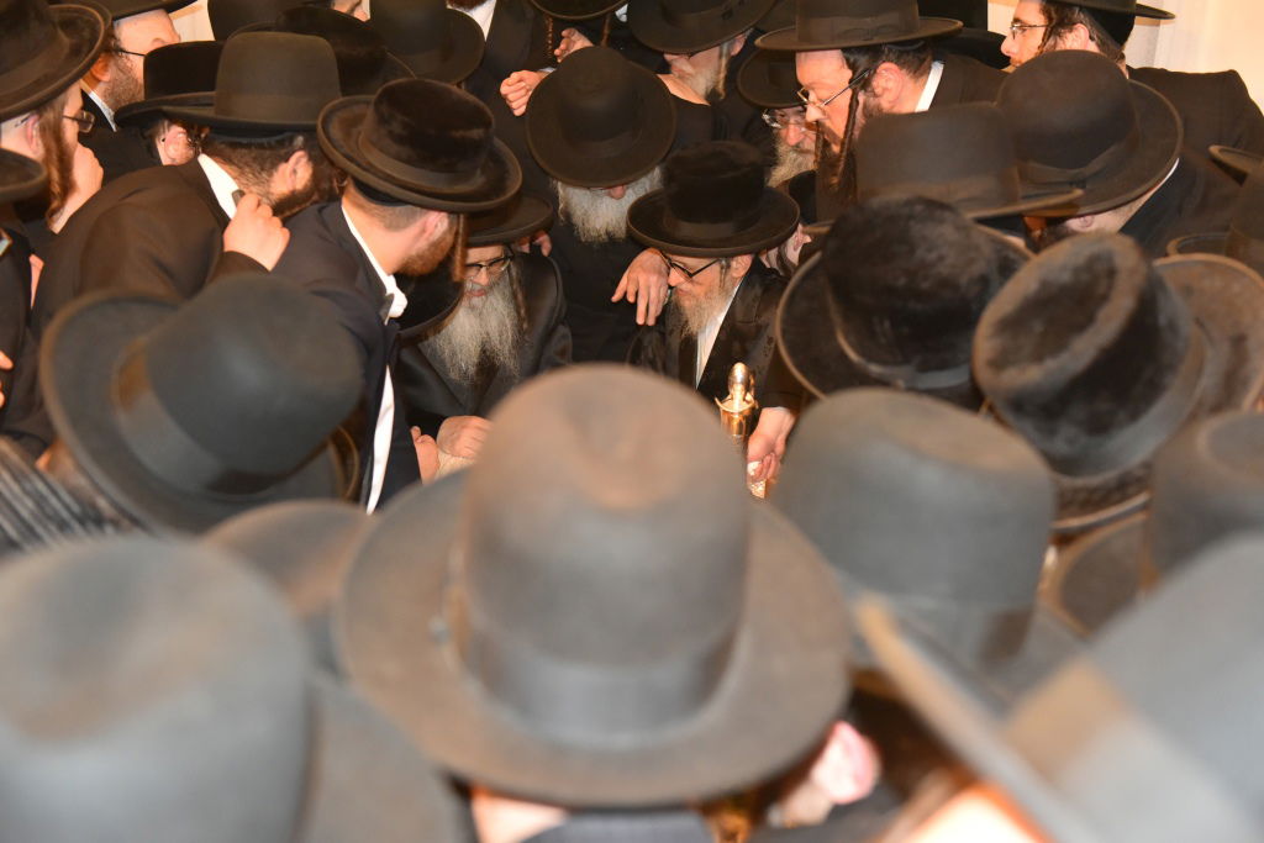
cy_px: 422
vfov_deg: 28.1
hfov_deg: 41.1
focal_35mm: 48
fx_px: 1685
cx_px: 632
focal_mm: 48
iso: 3200
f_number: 3.2
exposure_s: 1/80
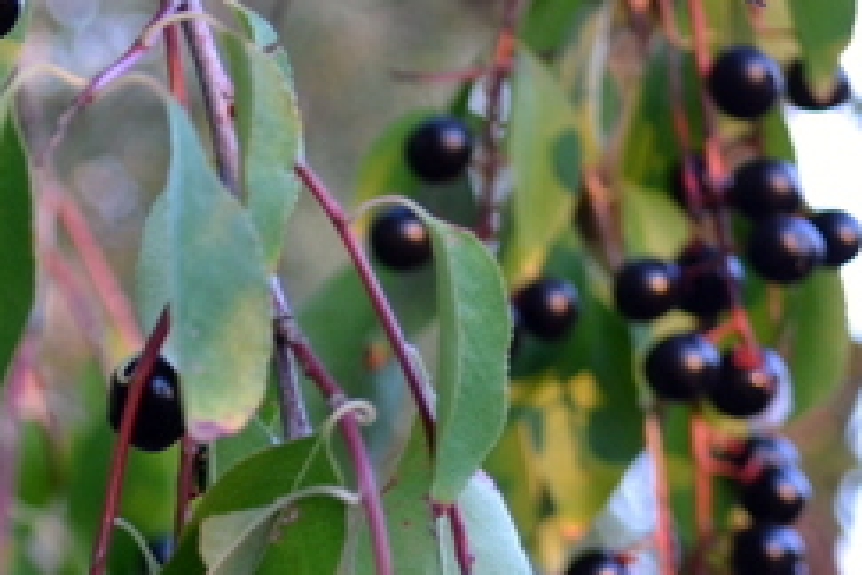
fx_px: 4741
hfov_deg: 10.2
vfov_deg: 6.9
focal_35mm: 198
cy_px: 138
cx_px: -298
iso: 450
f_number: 5.3
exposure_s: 1/60
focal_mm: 40
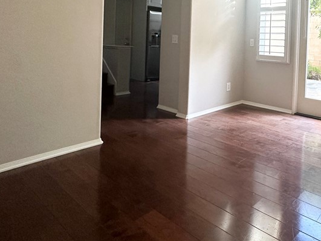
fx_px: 250
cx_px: 276
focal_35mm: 27
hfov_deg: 58.0
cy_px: 44
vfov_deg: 48.1
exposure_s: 1/120
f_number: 2.2
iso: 200
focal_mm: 2.22
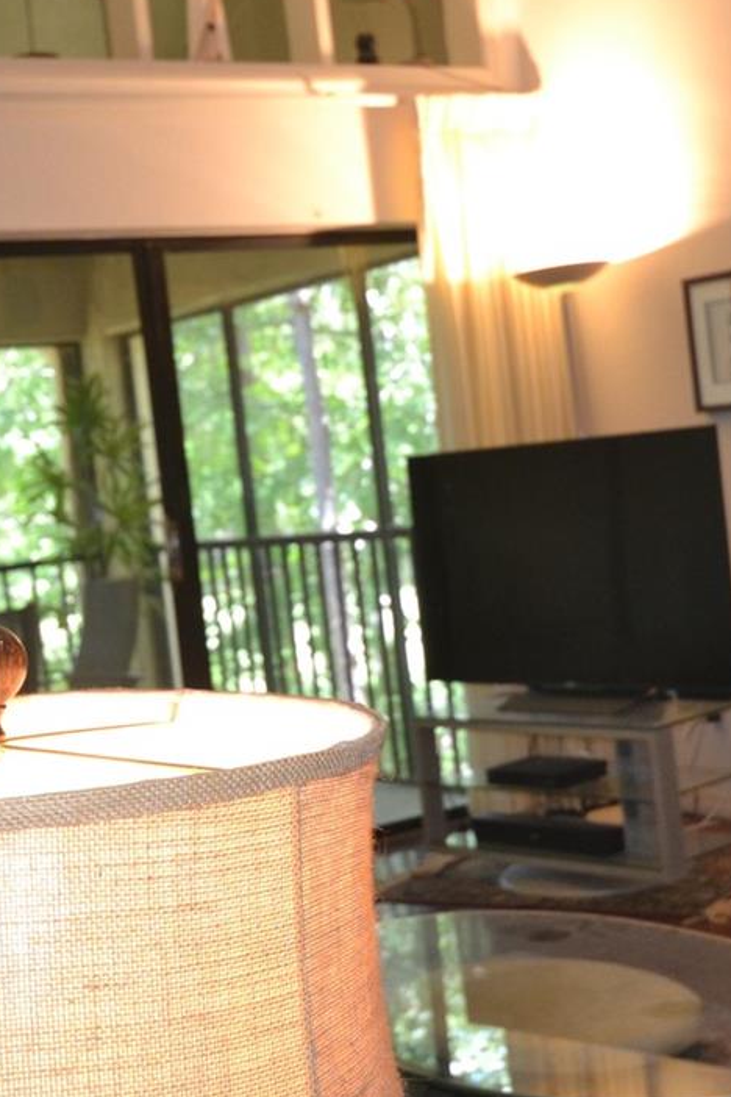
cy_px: 511
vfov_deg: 34.4
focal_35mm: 58
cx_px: 430
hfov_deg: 23.3
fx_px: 1771
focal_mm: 17
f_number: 4.2
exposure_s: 1/60
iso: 800
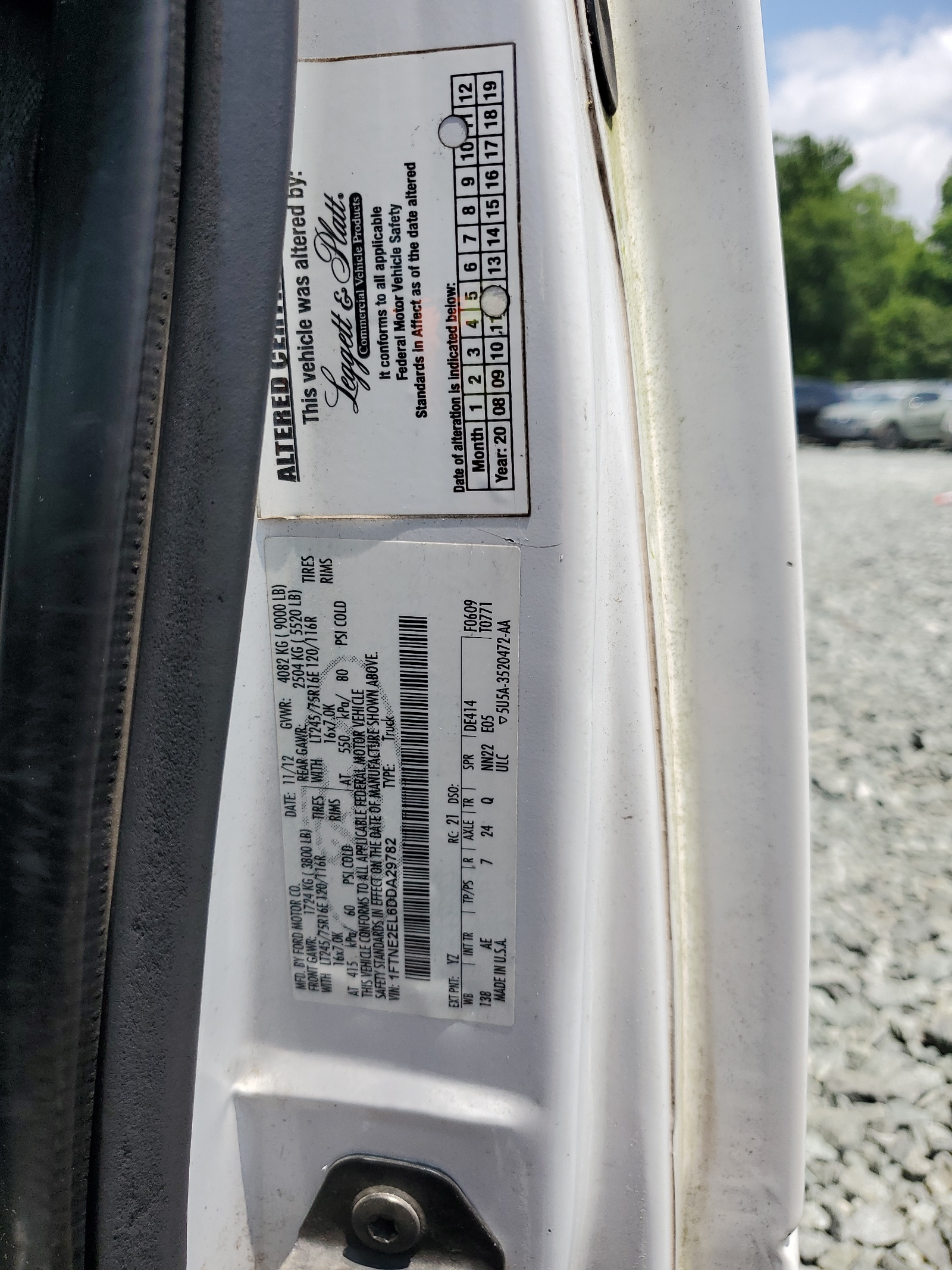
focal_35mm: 26
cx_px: 476
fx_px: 953
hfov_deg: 53.1
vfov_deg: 67.3
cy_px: 635
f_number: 1.5
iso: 50
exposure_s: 1/3333
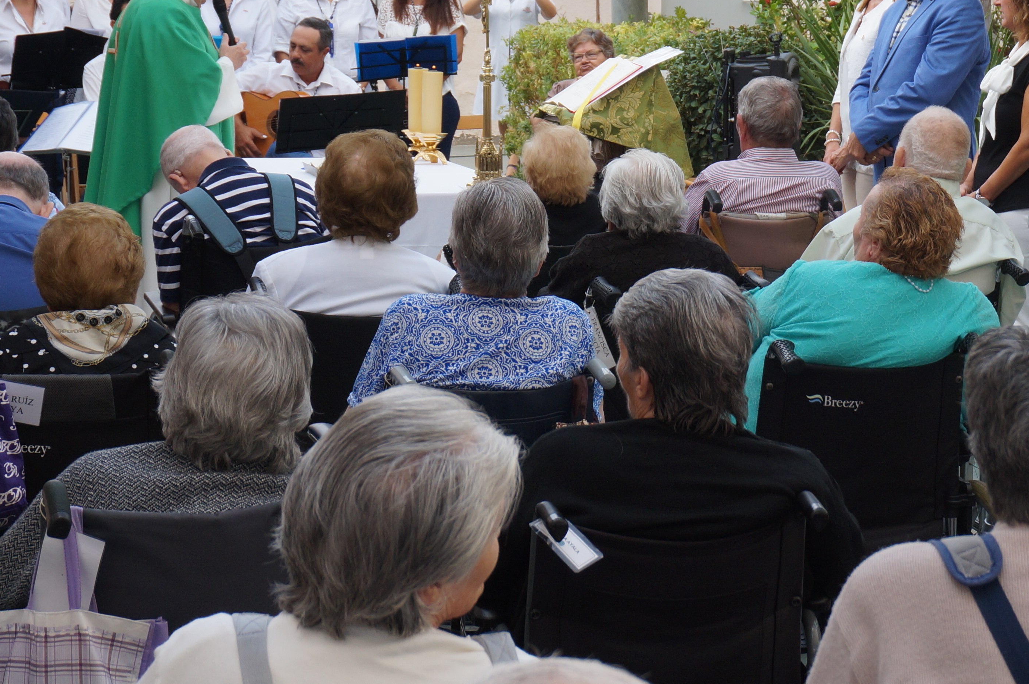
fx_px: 3080
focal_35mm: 108
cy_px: 242
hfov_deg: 18.8
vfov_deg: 12.7
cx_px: 777
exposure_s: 1/160
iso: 250
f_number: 8
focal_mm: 41
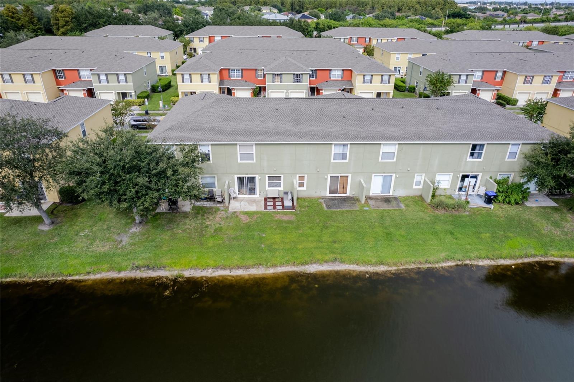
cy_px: 191
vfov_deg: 57.2
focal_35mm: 22
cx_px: 287
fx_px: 351
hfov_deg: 78.6
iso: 100
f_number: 2.8
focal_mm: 8.38
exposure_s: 1/15
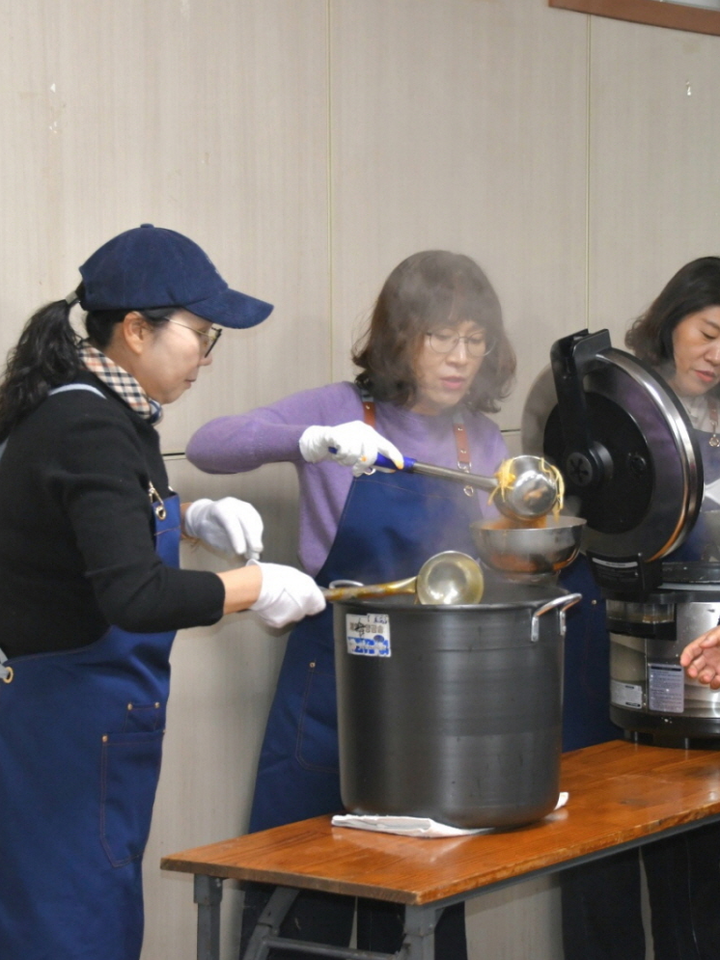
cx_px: 457
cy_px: 480
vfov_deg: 19.6
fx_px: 2774
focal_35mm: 100
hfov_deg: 14.8
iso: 1800
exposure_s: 1/60.2
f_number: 4.8
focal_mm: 46
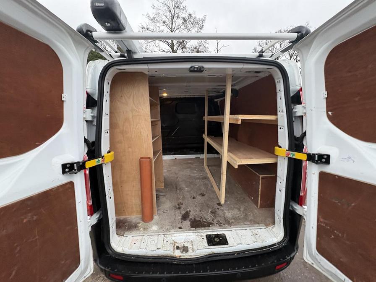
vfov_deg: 85.7
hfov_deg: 102.1
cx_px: 188
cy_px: 141
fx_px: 152
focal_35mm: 14
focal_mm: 2.22
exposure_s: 1/97
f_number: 2.2
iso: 250
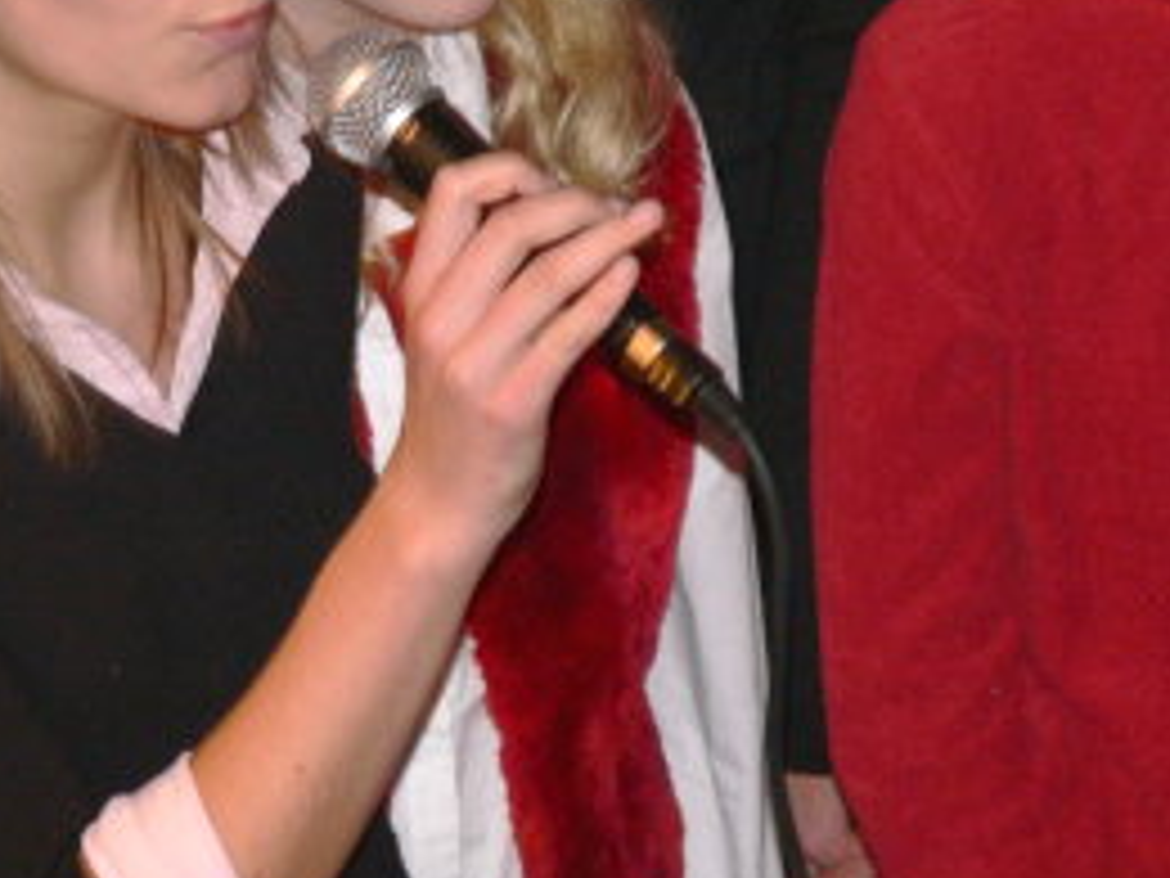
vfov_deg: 2.1
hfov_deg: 2.8
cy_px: 205
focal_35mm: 710
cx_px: 250
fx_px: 23998
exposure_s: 1/30
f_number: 4
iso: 100
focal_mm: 88.8
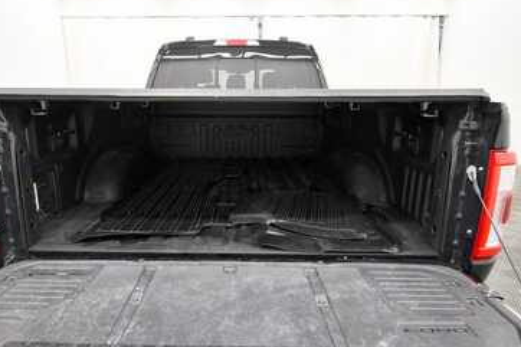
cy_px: 171
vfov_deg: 59.4
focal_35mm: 21
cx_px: 236
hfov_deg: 81.0
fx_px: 304
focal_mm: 13
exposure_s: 1/125
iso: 1800
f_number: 5
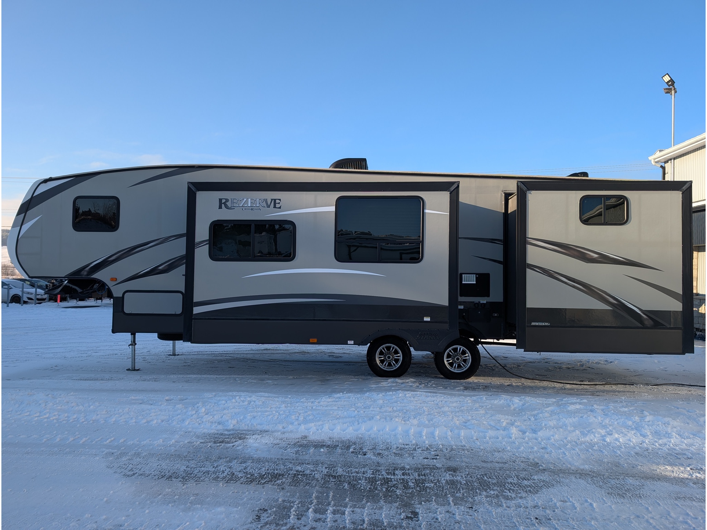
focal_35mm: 24
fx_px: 490
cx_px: 354
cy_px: 265
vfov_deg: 56.8
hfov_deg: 71.6
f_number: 1.68
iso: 19
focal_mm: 6.9
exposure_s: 1/599
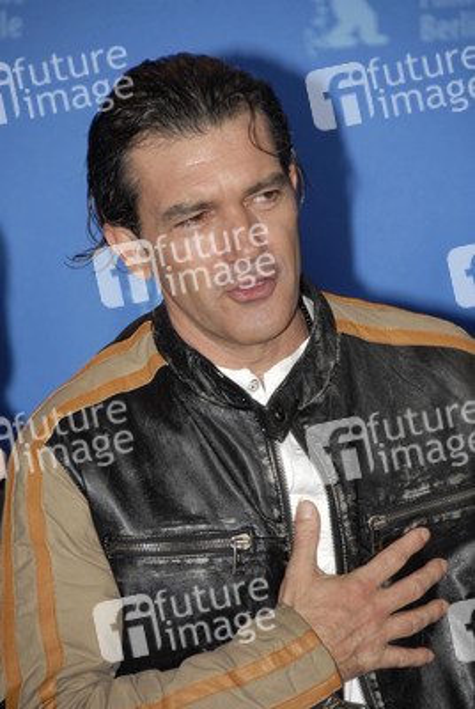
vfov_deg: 6.9
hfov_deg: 4.6
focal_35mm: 300
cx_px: 238
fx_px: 5917
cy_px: 354
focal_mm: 200
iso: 400
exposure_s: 1/125
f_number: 5.6
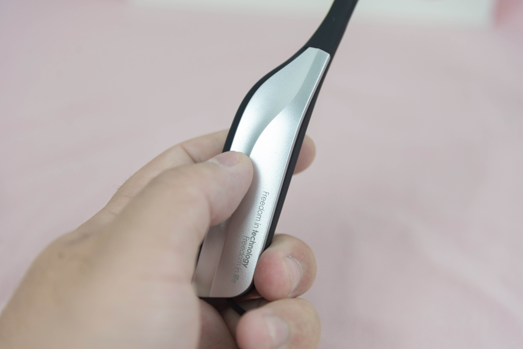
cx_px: 264
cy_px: 176
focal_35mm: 99
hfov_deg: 20.6
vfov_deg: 13.8
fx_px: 1438
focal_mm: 98
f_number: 4
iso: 400
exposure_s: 1/125
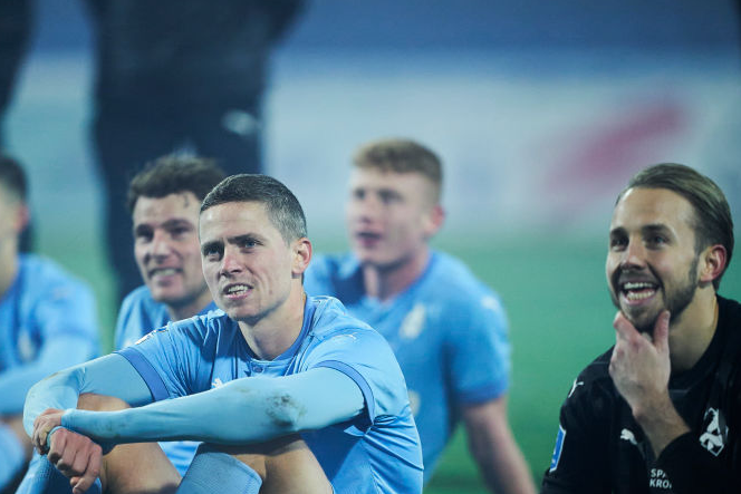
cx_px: 299
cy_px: 360
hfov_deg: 3.3
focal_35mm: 617
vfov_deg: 2.2
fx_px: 12702
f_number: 2.8
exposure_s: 1/1250
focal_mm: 400
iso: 5000
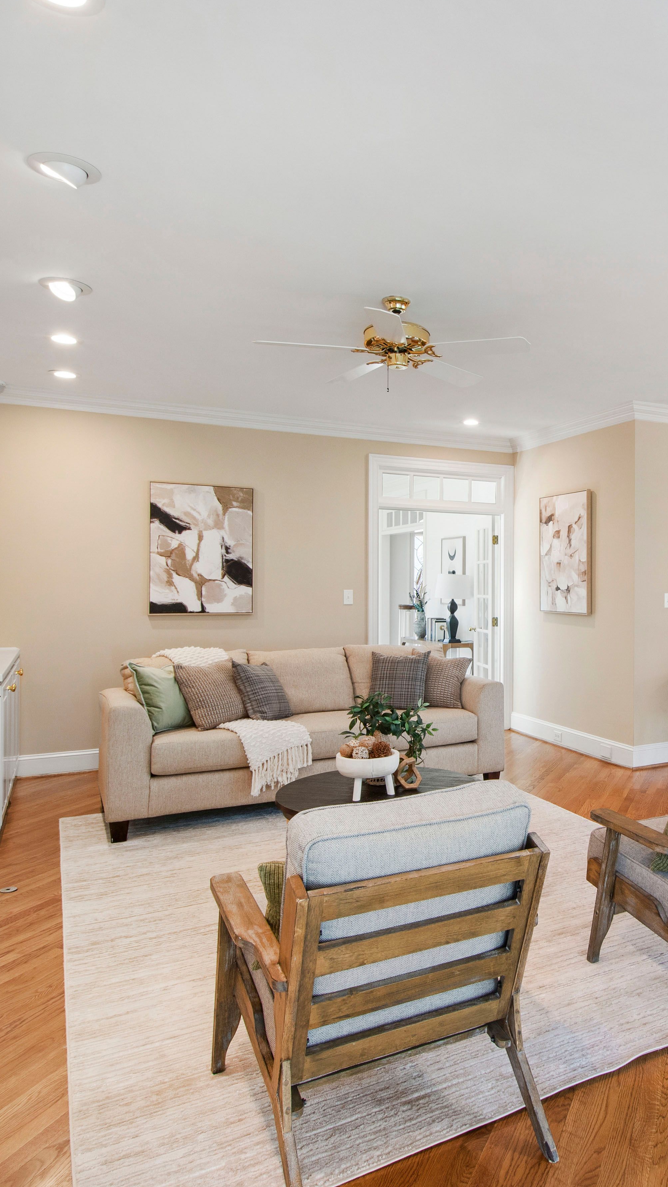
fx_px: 756
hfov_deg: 45.3
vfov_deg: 76.3
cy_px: 600
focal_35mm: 24
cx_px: 532
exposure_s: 1/2
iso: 100
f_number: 8
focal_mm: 10
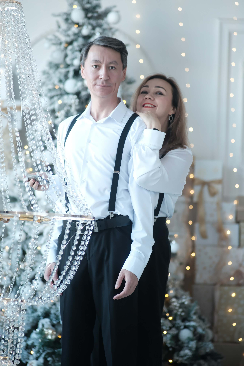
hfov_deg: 10.7
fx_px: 1301
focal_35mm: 128
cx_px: 122
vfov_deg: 16.0
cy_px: 183
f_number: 1.8
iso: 400
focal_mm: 85
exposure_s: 1/125
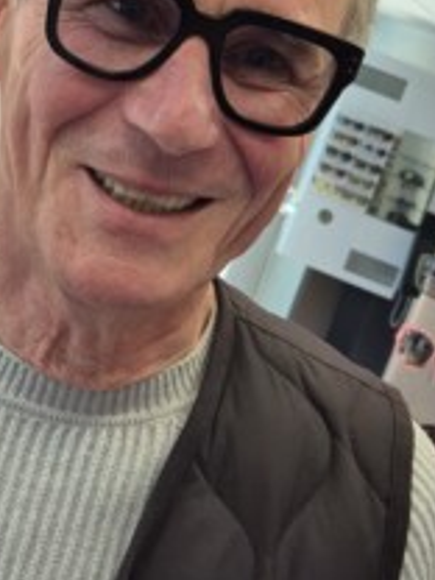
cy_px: 124
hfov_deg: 35.9
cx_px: 105
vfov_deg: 45.7
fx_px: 653
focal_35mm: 39
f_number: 1.8
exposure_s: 1/100
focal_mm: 5.4
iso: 32
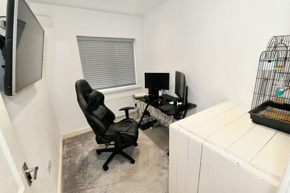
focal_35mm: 15
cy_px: 96
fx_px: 121
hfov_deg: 100.4
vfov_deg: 77.2
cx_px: 145
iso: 6400
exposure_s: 1/125
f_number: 10
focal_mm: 15
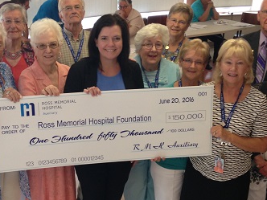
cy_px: 130
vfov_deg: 22.5
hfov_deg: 29.7
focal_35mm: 65
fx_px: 501
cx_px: 102
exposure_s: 1/20
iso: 64
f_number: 2.4
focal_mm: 4.12
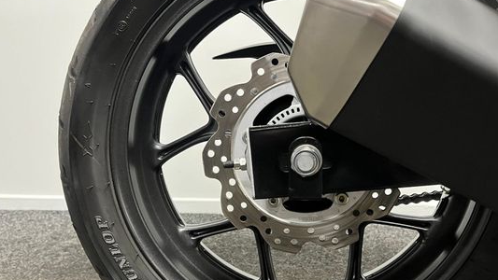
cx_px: 293
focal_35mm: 34
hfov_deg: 57.7
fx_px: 449
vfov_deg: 34.7
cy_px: 150
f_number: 1.6
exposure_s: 1/33
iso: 400
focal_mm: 5.1
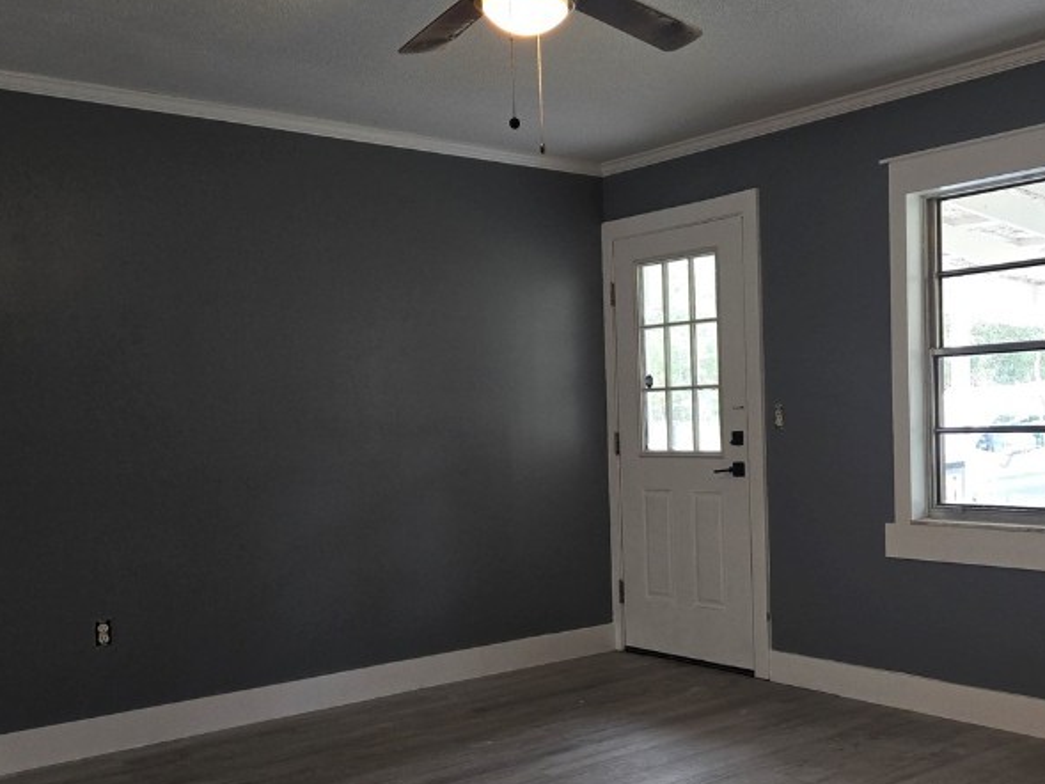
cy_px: 468
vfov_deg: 35.9
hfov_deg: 46.0
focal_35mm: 40
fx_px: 1208
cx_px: 701
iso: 100
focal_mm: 5.4
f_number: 1.8
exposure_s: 1/60
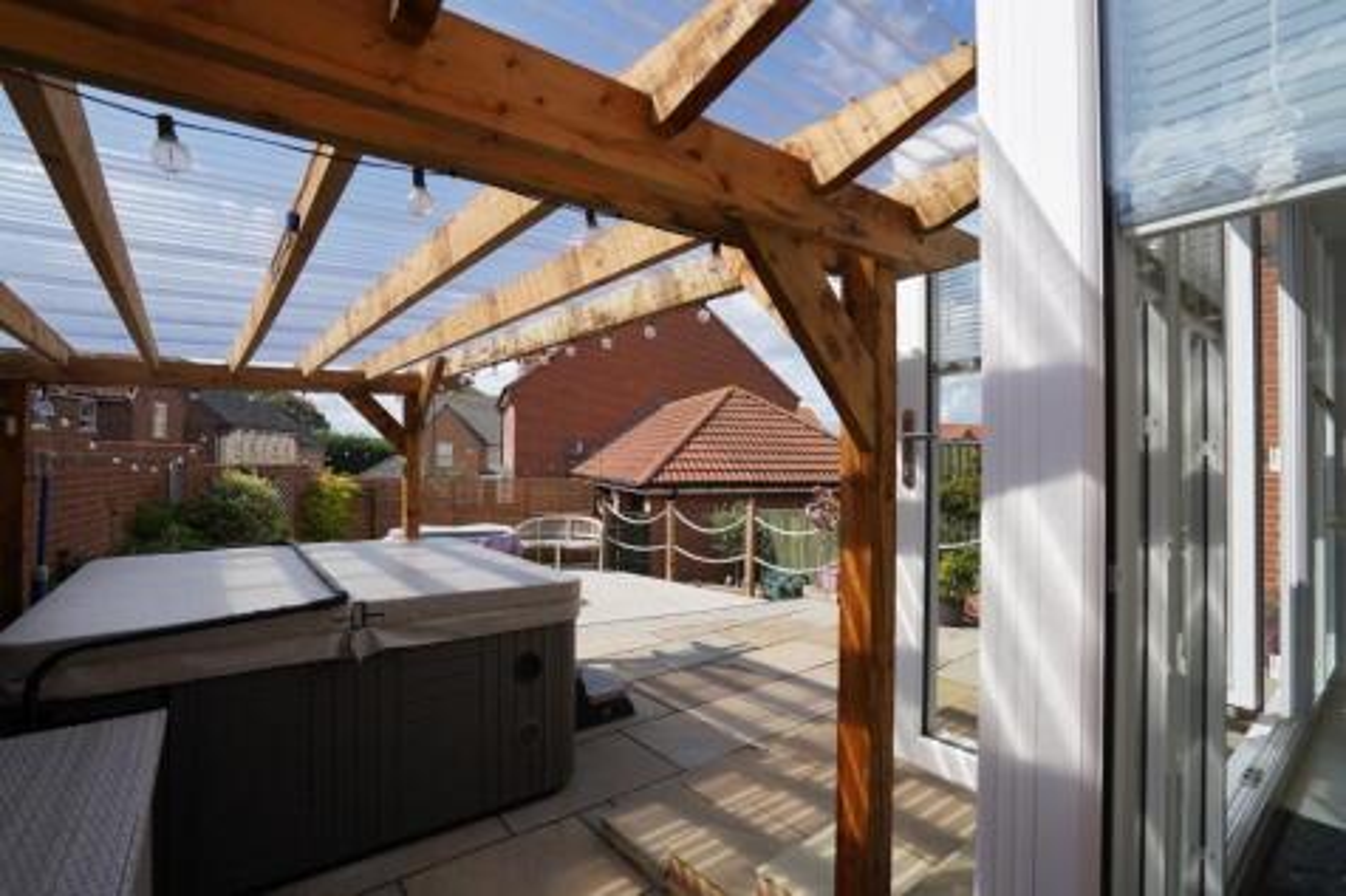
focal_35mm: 16
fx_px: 598
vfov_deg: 73.7
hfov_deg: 96.8
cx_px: 673
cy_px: 448
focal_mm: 16
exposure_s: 1/1000
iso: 400
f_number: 8
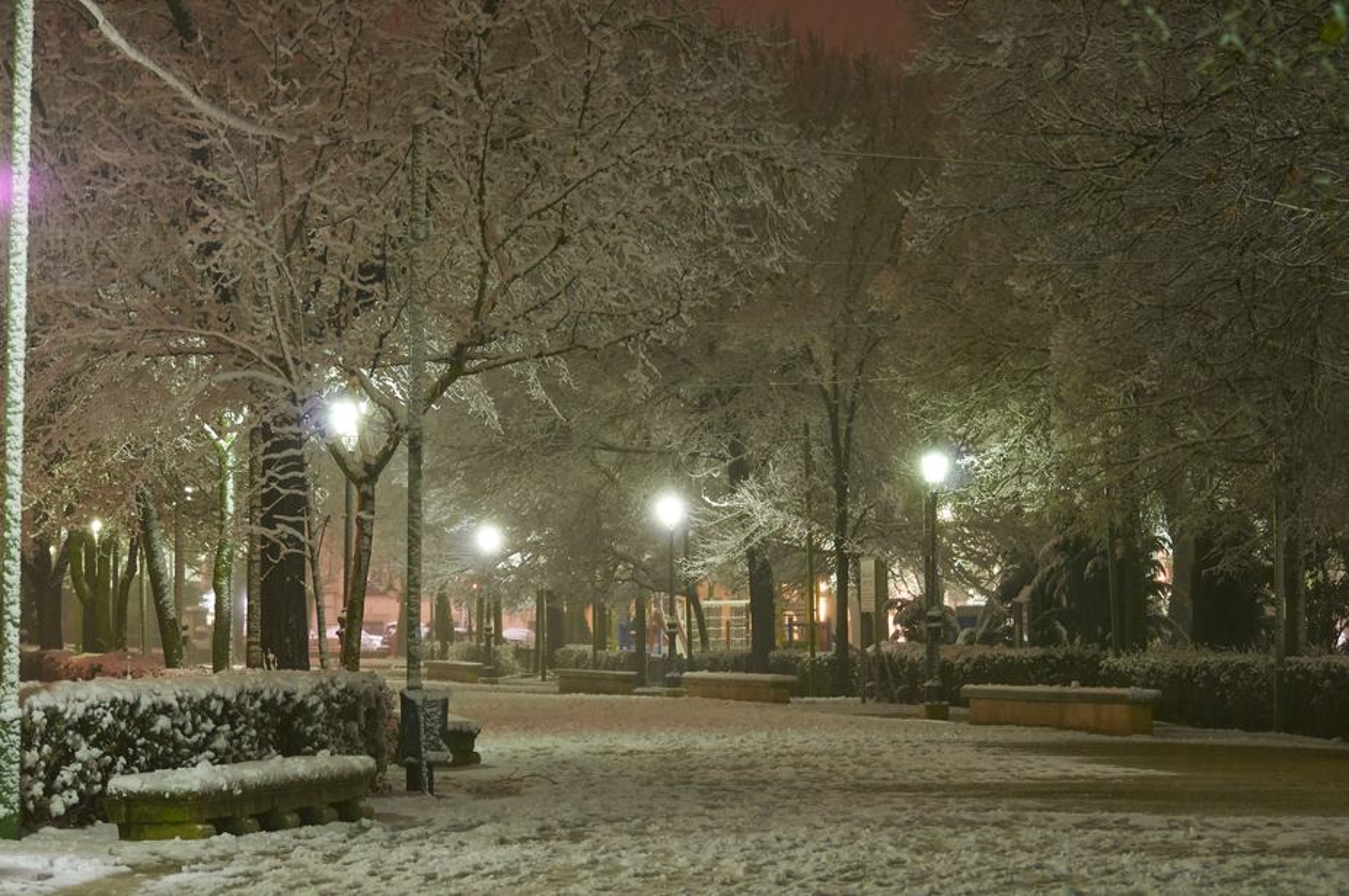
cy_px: 448
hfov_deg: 19.5
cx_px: 674
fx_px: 3930
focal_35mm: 105
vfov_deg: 13.0
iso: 800
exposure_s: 1/5
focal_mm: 70
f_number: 5
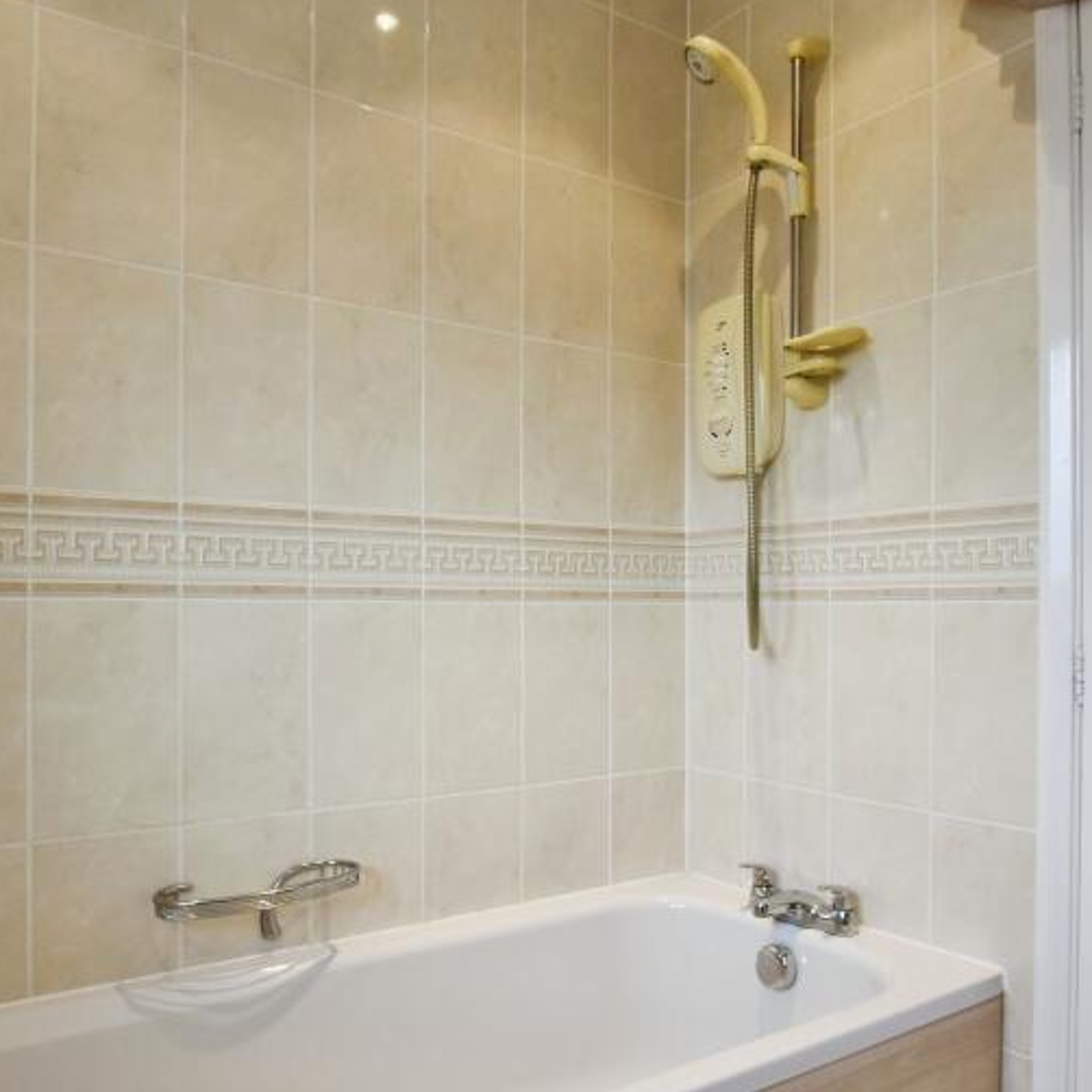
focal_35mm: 26
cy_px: 584
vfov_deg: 60.9
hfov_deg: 60.9
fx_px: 928
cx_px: 546
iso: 640
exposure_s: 1/50
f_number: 8
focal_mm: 10
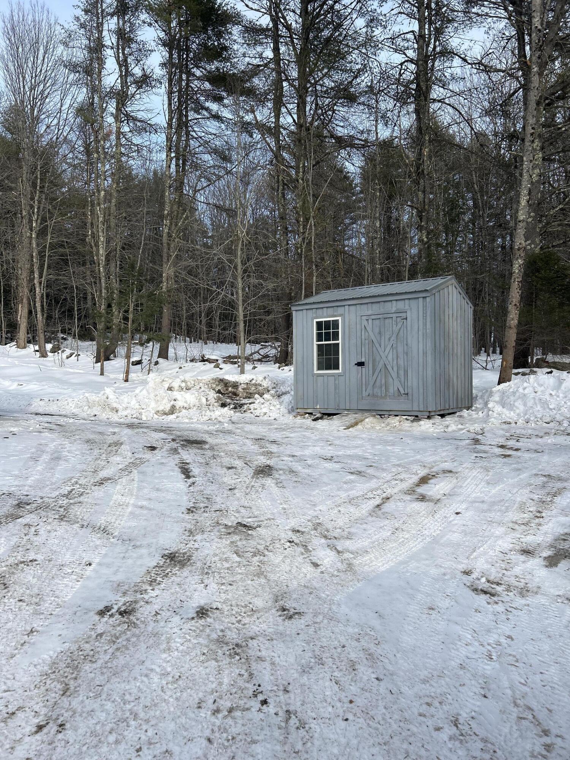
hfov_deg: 53.1
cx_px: 285
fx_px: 571
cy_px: 380
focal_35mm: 26
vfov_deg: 67.3
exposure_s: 1/2404
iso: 50
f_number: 1.5
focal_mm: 5.7
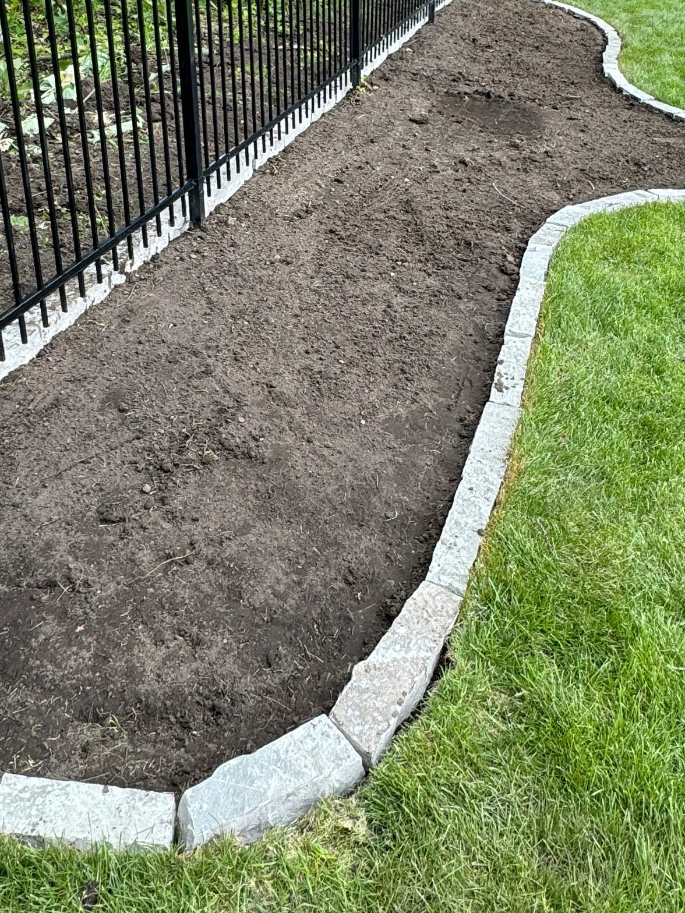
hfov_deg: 39.6
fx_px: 950
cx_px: 326
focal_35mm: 36
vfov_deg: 49.5
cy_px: 241
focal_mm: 2.22
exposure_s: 1/145
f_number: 2.2
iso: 40
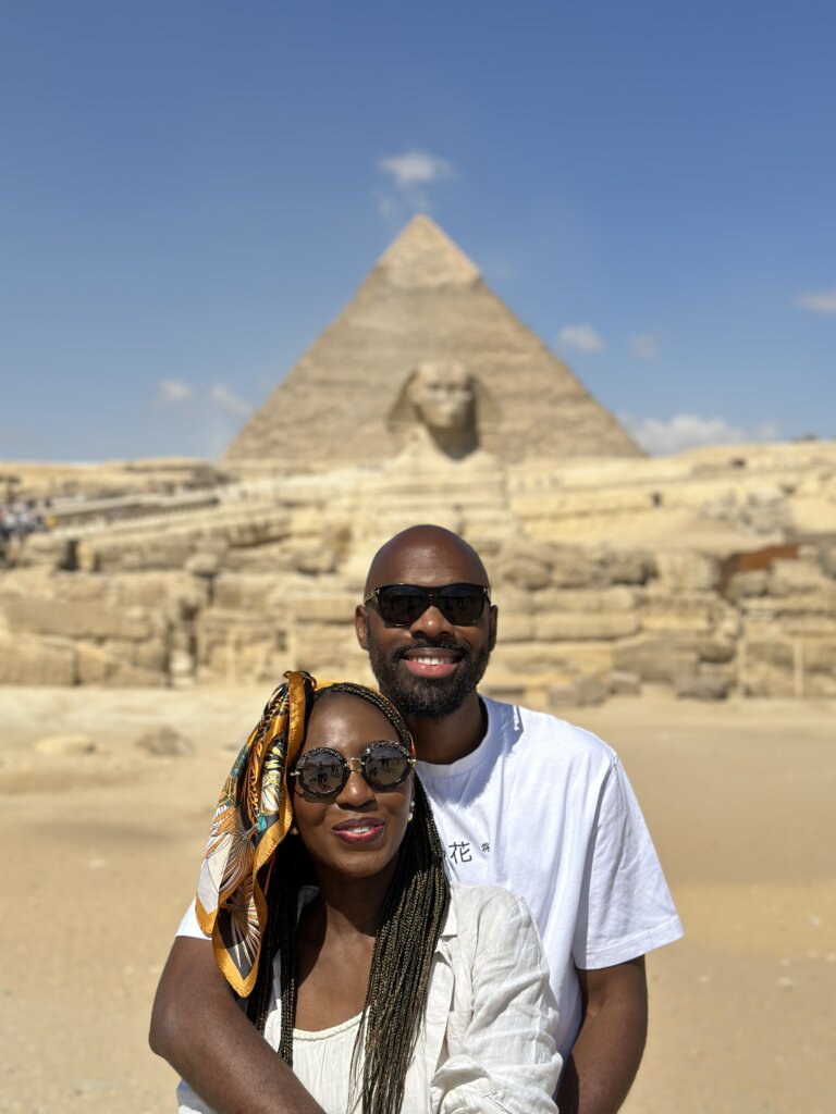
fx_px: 1546
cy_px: 557
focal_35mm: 48
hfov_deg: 30.3
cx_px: 418
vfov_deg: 39.7
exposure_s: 1/8929
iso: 100
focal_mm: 6.86
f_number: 1.78
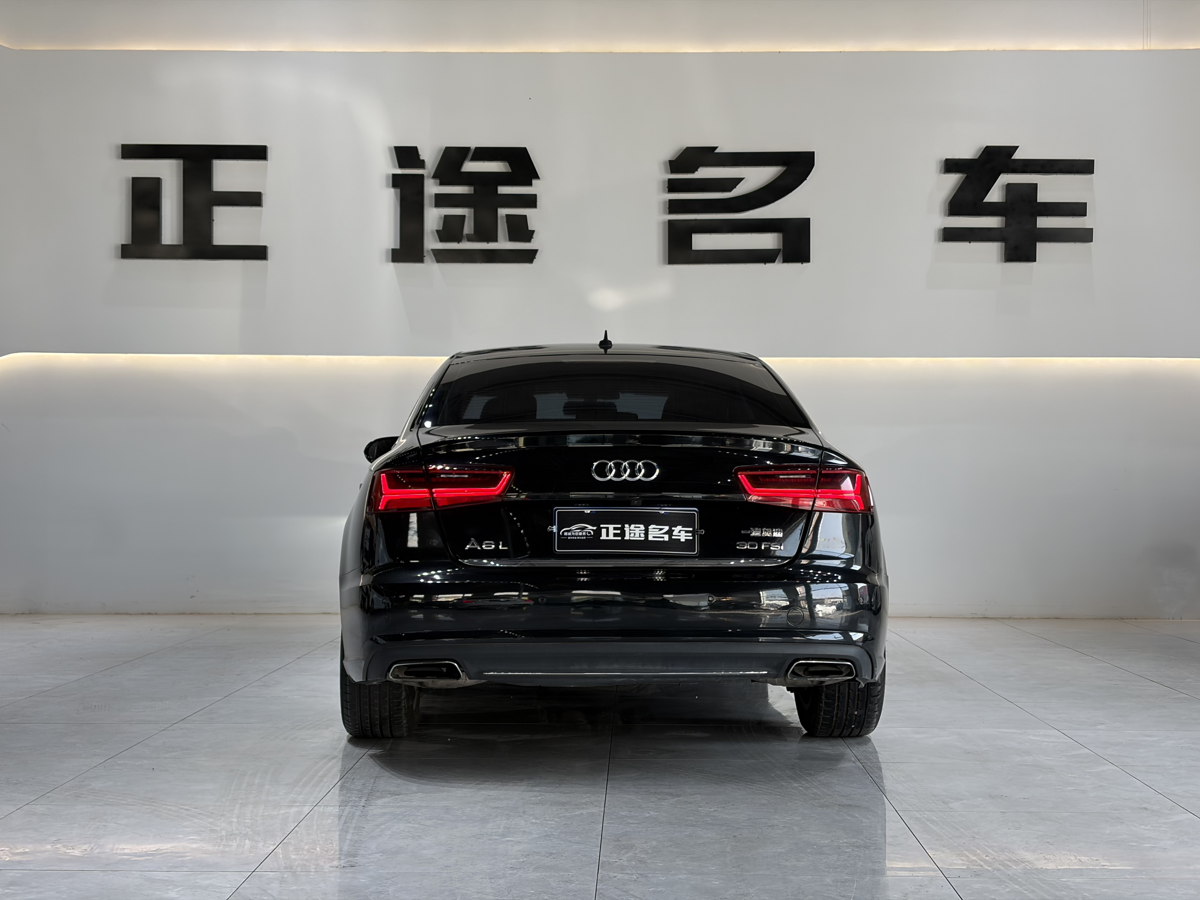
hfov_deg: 36.8
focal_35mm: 52
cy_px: 450
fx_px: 1803
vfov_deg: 28.0
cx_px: 600
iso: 25
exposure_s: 1/121
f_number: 1.6
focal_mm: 5.96
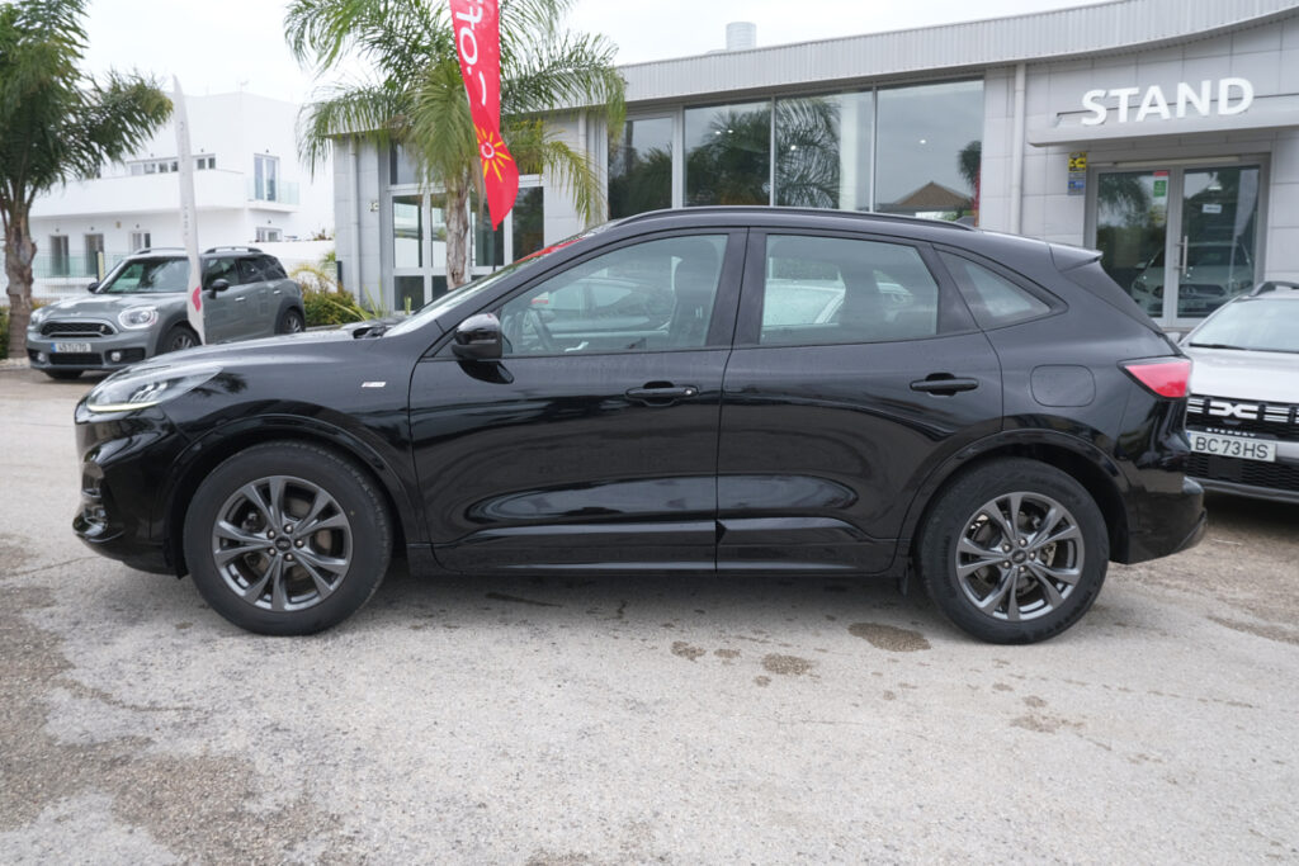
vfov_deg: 43.6
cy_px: 433
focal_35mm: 30
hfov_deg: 61.9
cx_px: 650
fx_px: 1083
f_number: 9
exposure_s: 1/40
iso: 160
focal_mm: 19.7
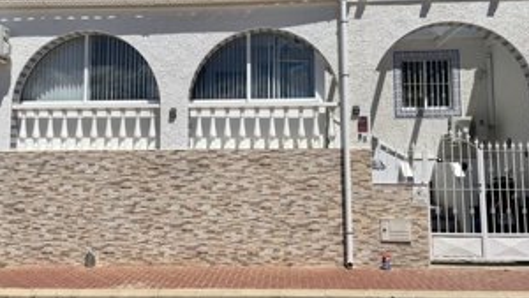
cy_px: 118
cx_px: 257
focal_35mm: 34
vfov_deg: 34.6
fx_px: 477
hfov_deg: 58.0
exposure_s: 1/9804
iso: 32
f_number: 1.6
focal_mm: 4.2
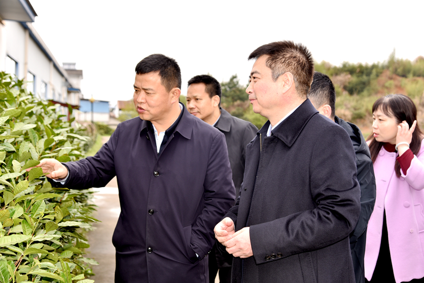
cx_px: 212
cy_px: 142
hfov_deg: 38.2
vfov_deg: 26.0
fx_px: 613
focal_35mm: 52
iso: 160
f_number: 5.6
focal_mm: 52
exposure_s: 1/200
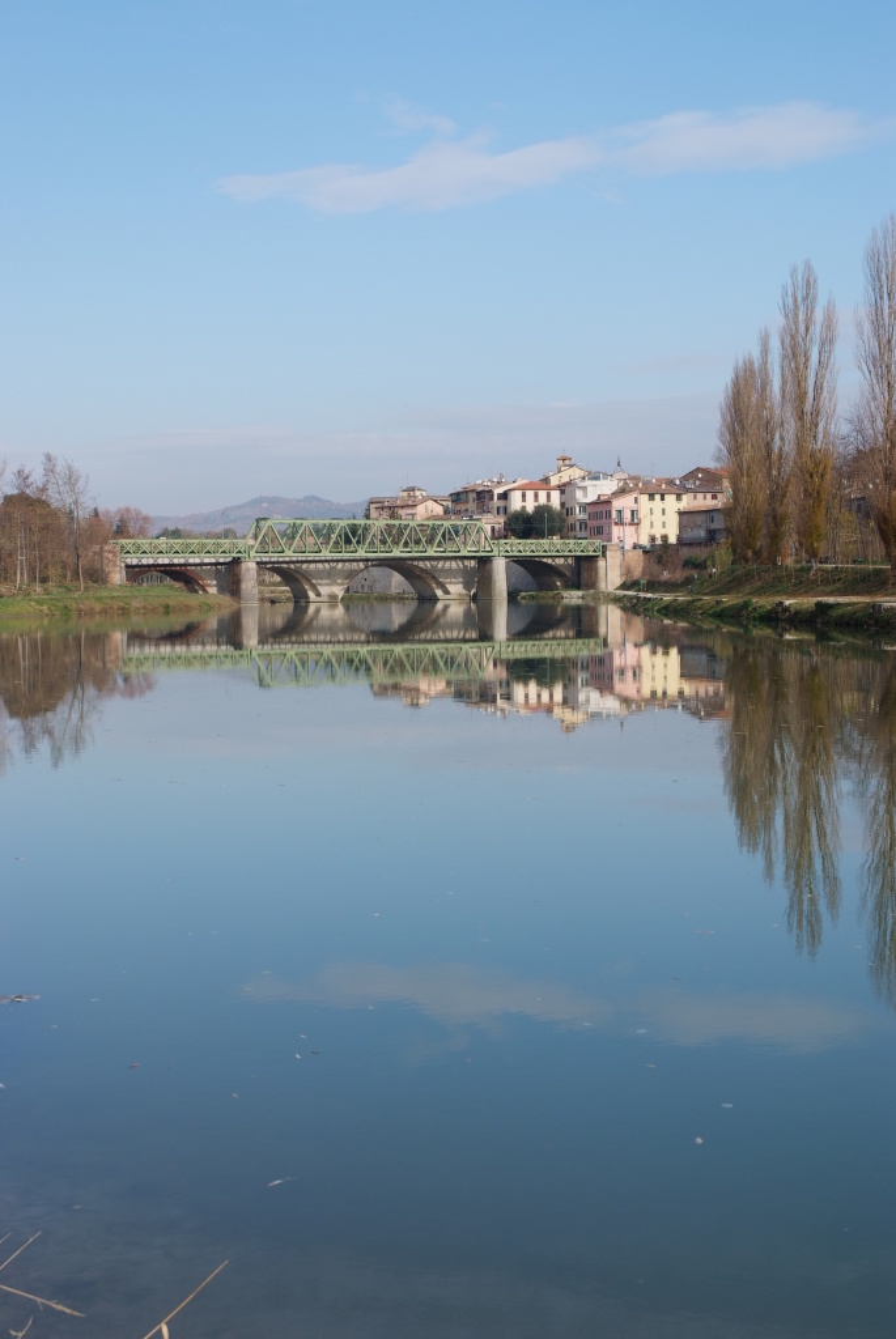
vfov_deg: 38.8
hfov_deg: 26.5
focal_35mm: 51
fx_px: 1899
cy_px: 670
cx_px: 448
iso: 200
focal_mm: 34
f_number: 8
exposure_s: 1/320
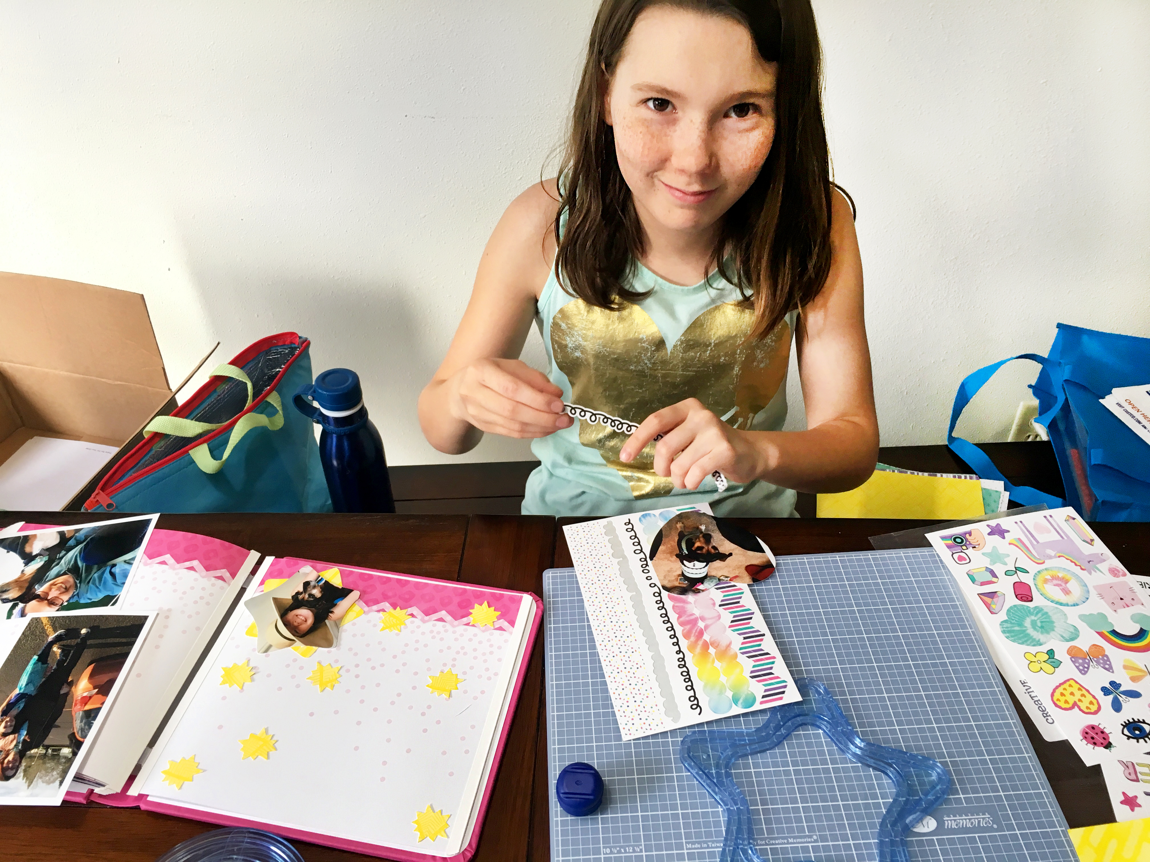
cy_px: 431
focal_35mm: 29
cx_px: 575
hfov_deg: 61.7
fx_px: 963
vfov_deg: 48.2
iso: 50
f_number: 2.2
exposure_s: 1/30
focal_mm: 4.15
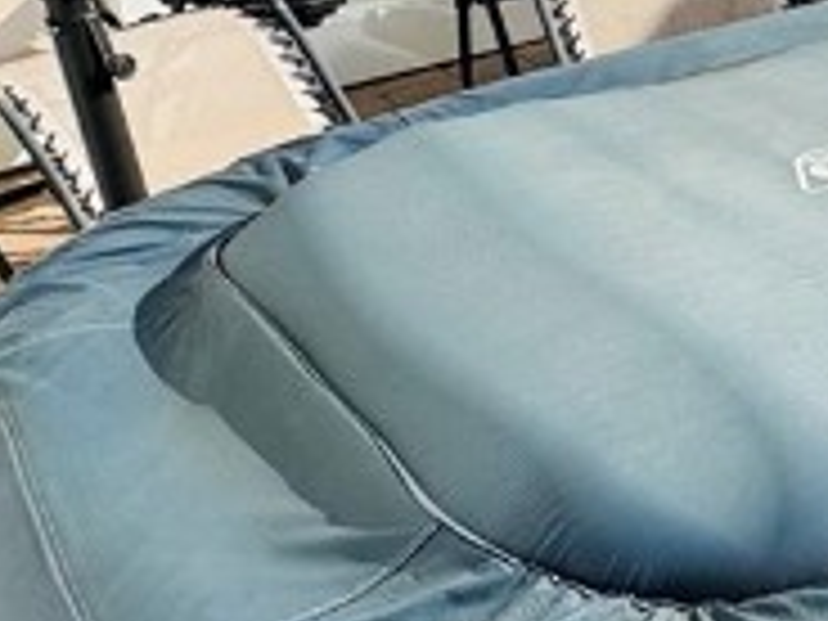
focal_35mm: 78
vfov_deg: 18.2
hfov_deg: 17.1
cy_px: -63
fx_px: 1866
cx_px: 1724
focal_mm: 2.22
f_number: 2.2
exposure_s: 1/1217
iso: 50
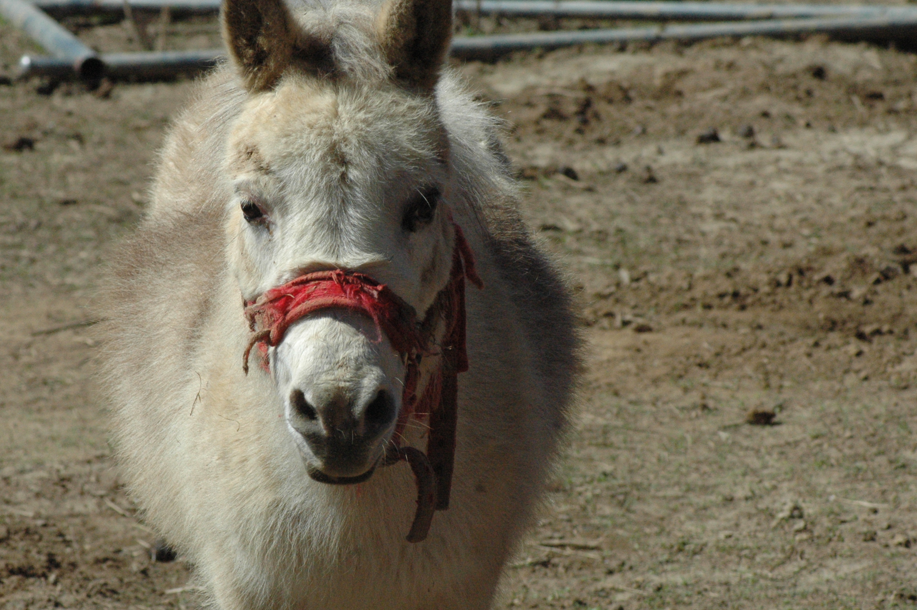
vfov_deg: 4.6
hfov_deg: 7.0
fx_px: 7524
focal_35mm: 296
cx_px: 360
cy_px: 318
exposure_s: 1/2000
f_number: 11
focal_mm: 155
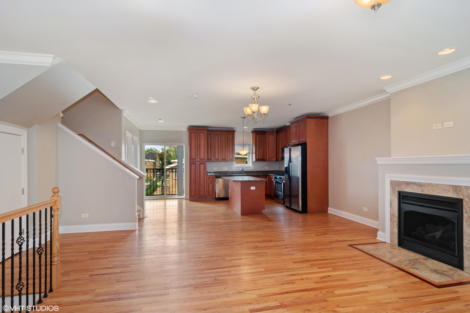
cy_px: 156
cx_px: 235
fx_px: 235
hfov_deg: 90.0
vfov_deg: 67.4
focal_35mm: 18
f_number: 8
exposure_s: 1/2
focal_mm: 12
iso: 200
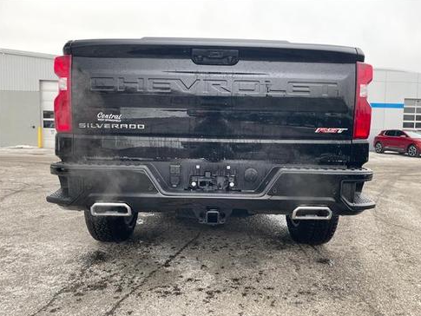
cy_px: 159
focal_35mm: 27
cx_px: 214
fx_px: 328
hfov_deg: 65.3
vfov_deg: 51.4
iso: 80
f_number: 1.6
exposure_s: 1/121
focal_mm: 4.2
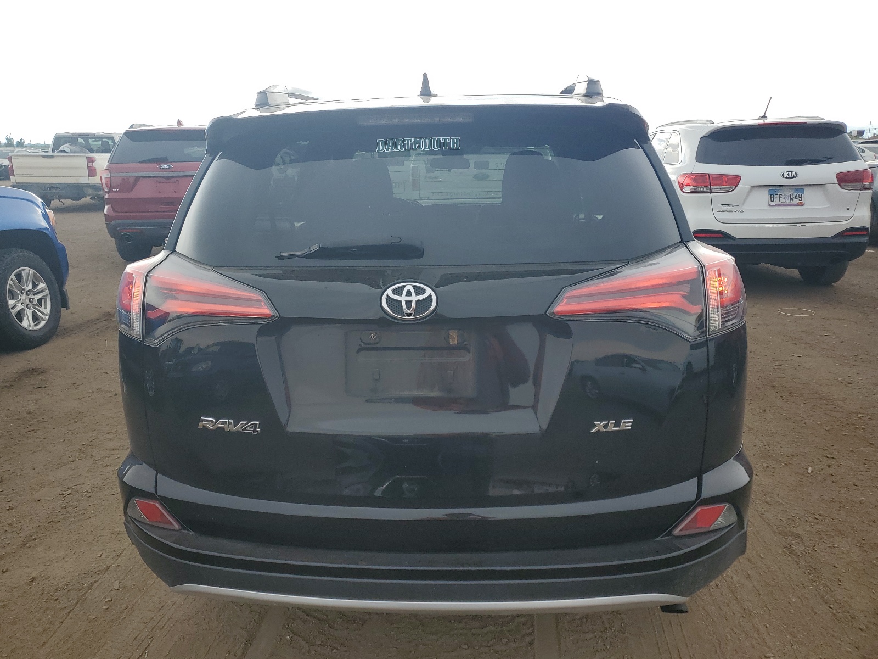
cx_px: 439
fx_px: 659
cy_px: 330
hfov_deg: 67.3
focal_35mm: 26
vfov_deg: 53.1
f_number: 1.5
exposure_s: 1/909
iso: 50
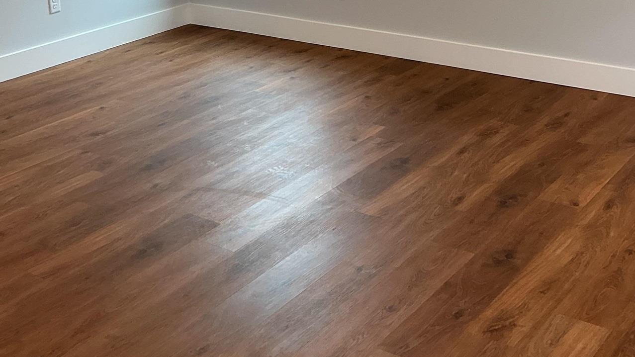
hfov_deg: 36.6
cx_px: 302
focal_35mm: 57
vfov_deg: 20.6
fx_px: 960
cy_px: 29
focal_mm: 3
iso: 32
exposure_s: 1/50
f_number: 1.8
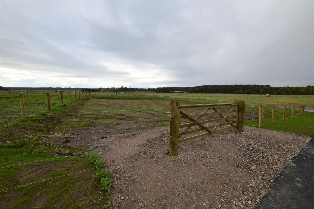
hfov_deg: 100.4
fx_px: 131
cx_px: 157
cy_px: 104
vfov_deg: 77.3
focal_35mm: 15
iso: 400
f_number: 10
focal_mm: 10
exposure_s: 1/200
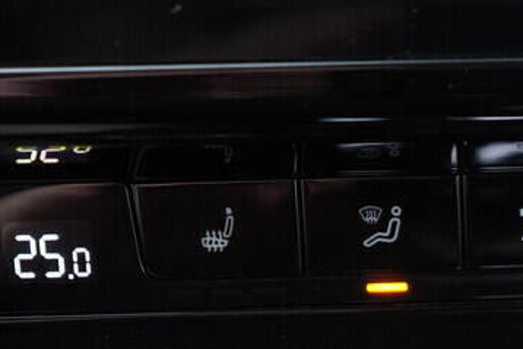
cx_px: 592
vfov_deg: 12.8
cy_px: 472
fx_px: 1497
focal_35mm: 103
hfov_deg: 18.9
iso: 500
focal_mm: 24
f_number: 2.8
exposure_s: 1/40
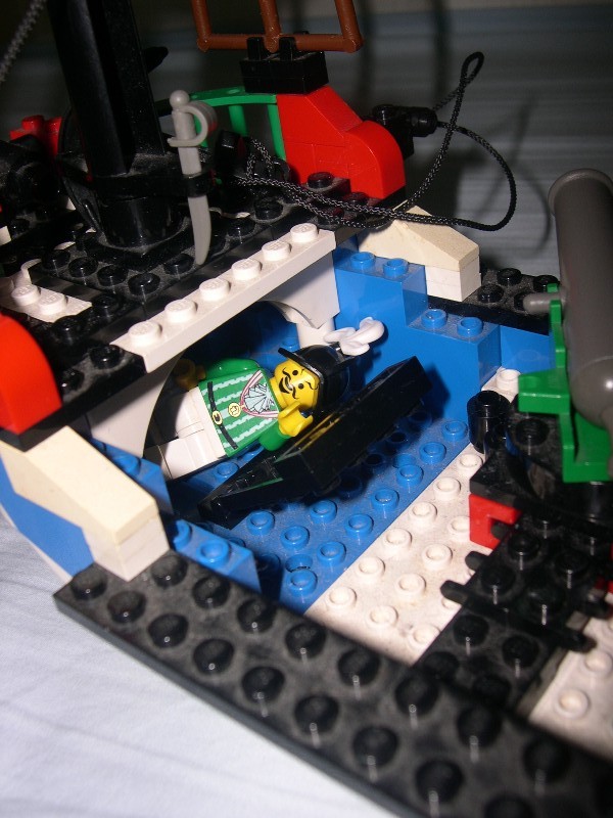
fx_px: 897
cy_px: 409
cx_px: 306
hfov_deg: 37.7
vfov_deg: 49.0
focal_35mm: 38
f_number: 7.6
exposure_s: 1/60
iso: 100
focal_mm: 8
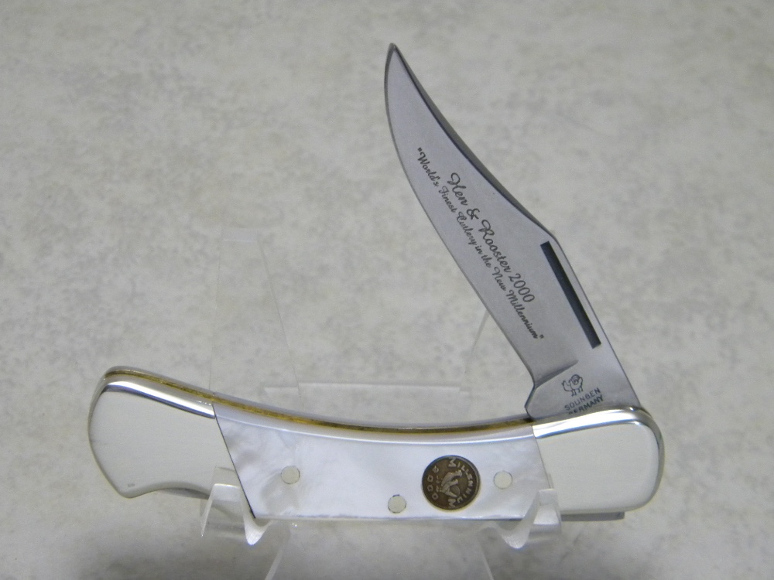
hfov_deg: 23.6
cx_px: 387
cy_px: 290
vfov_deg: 17.8
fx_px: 1856
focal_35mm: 83
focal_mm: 15.1
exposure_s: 1/37
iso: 400
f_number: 4.5
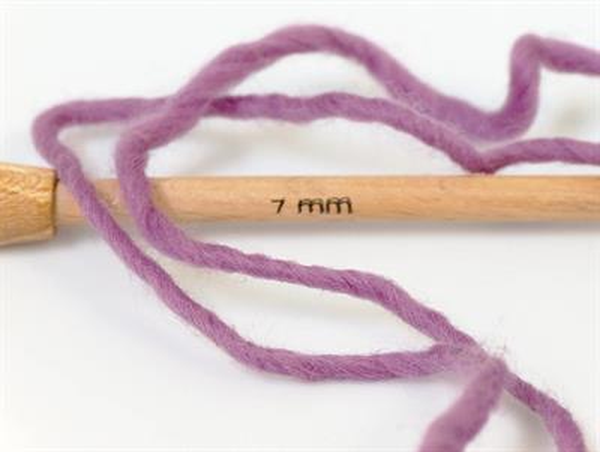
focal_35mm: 116
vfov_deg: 12.8
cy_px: 226
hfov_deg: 17.0
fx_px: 2013
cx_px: 300
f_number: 3
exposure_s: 1/20.2
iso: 200
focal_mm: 23.76
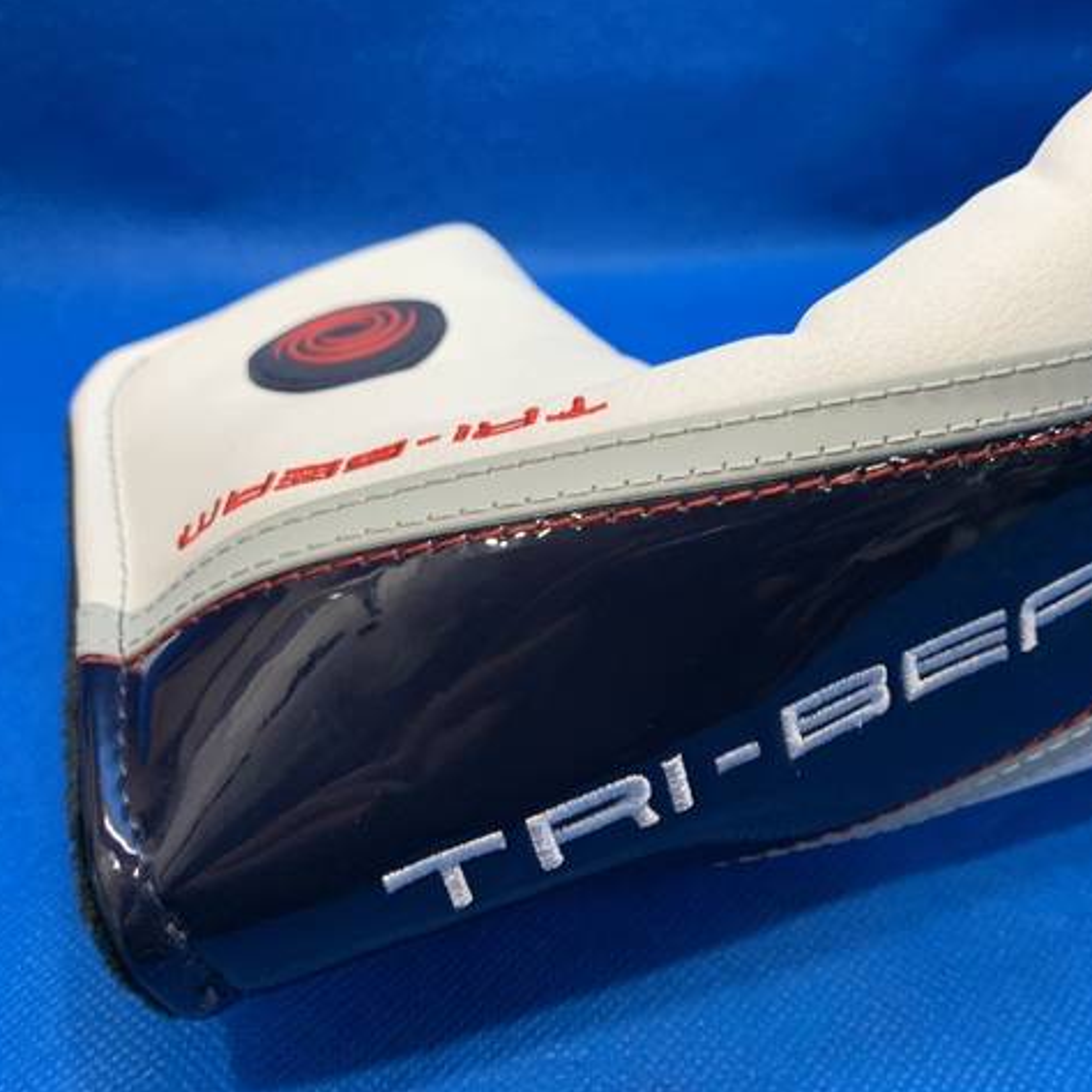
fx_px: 1106
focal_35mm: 31
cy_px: 544
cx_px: 647
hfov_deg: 52.2
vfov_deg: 52.5
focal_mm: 4.25
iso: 80
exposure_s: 1/60
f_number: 1.8
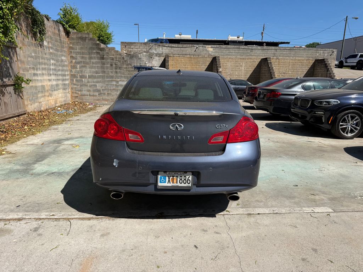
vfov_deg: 56.8
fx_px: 252
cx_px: 182
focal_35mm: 24
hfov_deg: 71.6
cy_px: 136
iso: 80
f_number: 1.78
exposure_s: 1/5319
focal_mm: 6.76
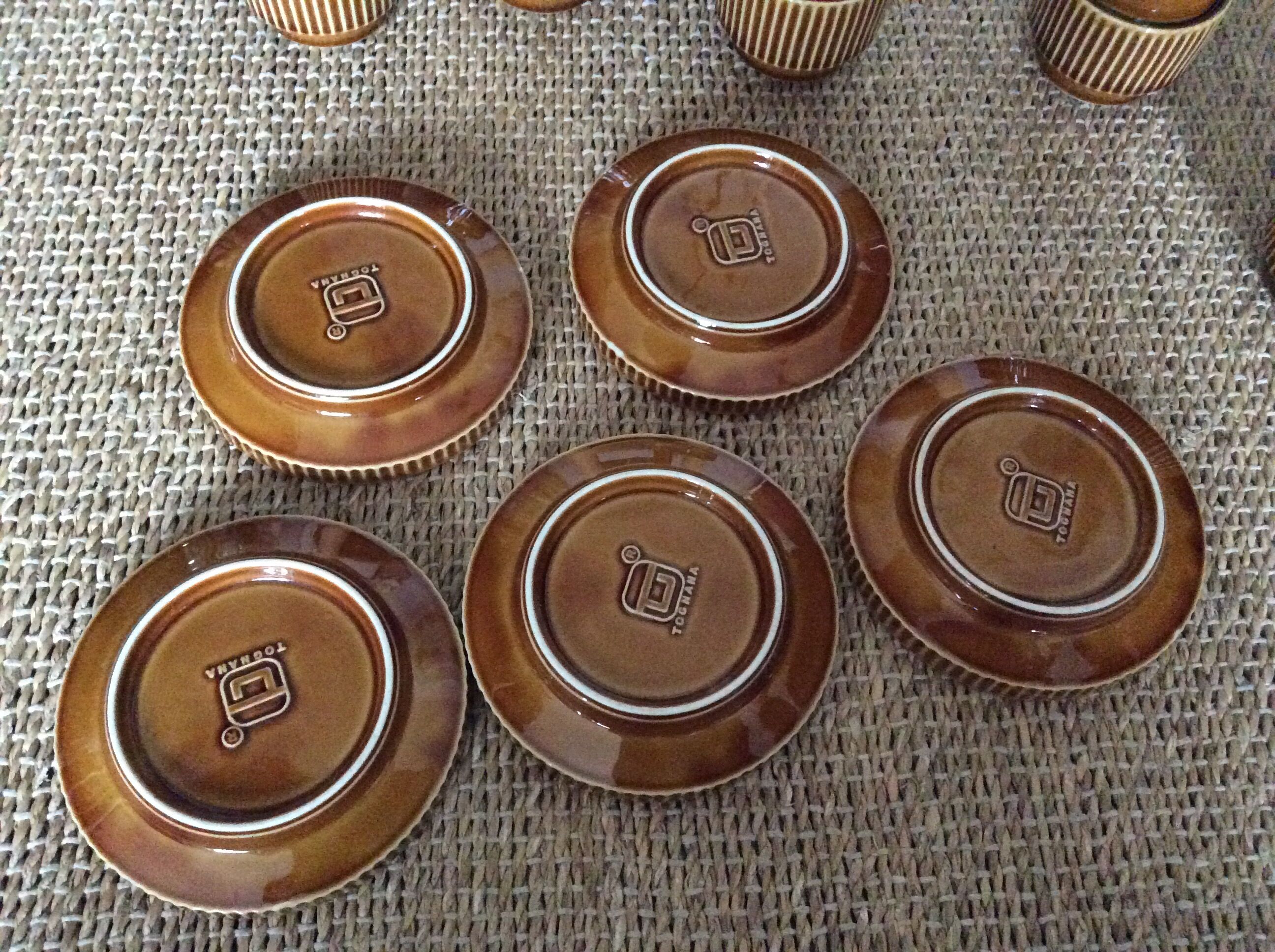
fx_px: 1177
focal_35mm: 32
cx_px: 638
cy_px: 476
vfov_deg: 44.1
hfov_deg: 56.9
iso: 640
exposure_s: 1/17
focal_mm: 3.3
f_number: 2.4
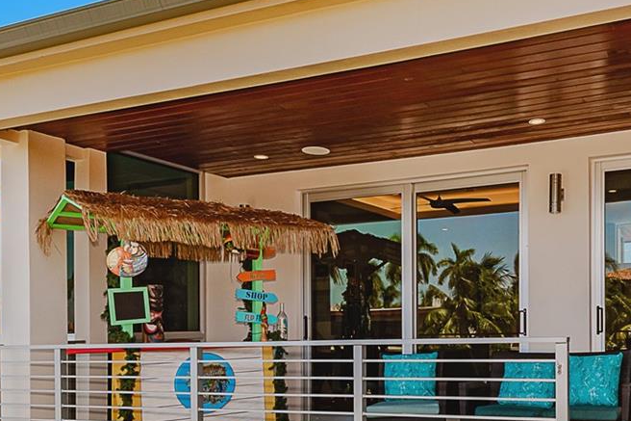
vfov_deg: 33.5
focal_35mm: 39
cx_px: 439
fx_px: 683
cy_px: 316
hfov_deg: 48.4
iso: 400
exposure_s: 1/250
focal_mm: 16
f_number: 8
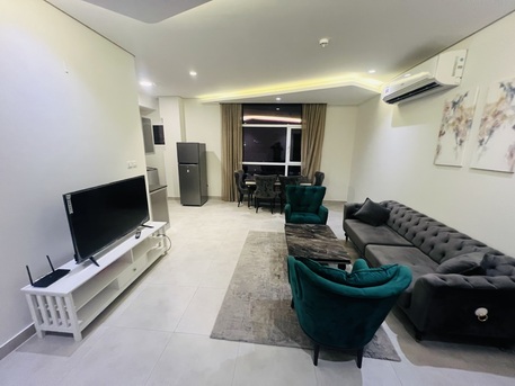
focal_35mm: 13
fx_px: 193
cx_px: 258
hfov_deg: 106.2
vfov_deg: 89.9
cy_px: 193
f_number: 1.8
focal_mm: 1.57
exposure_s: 1/50
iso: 640
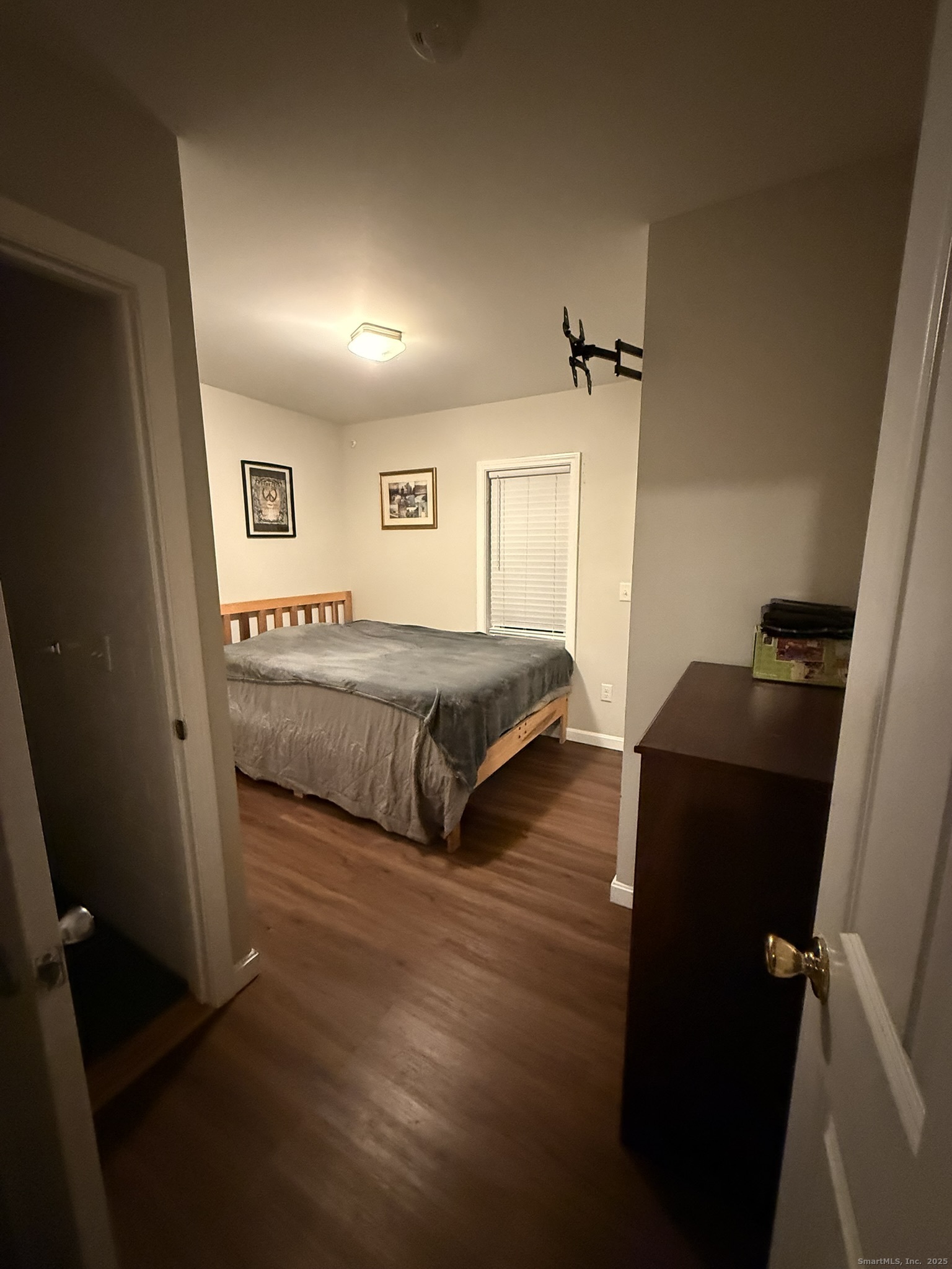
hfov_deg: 85.7
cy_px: 634
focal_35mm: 14
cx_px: 476
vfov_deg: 102.1
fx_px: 513
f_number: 2.2
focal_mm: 2.22
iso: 1000
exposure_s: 1/60
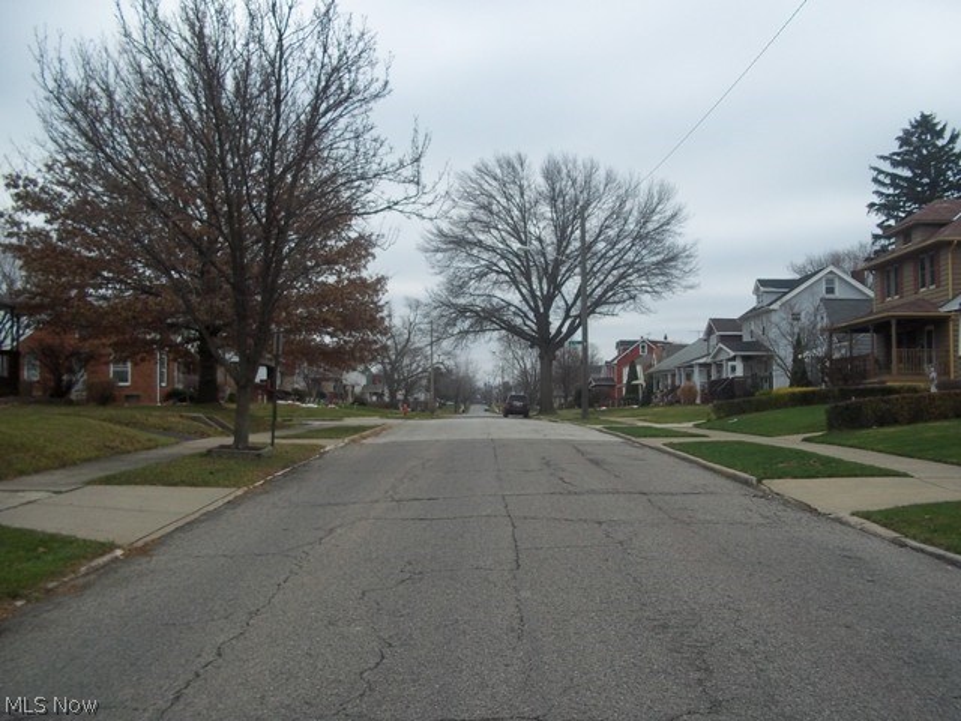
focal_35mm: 36
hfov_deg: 51.4
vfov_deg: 39.7
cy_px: 360
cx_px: 480
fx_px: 999
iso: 80
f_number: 3.1
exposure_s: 1/400
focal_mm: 6.5
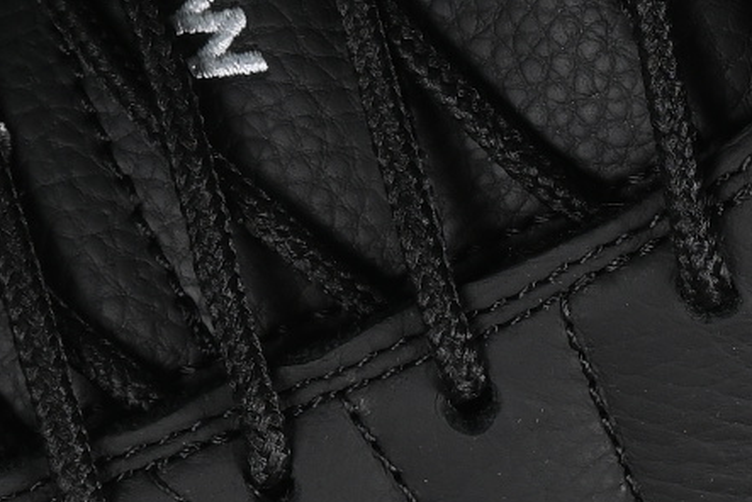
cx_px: 158
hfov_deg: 4.4
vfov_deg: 2.9
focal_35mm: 471
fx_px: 9845
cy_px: -205
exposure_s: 1/50
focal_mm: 50
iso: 160
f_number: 6.3
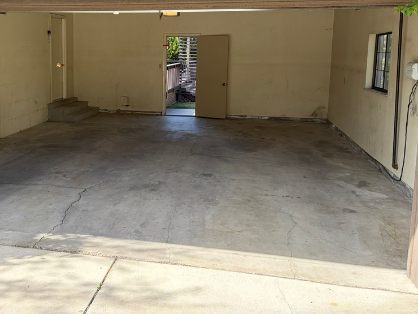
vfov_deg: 39.1
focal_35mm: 36
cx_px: 147
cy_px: 98
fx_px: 435
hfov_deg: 50.6
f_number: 1.6
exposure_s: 1/543
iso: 64
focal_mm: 5.96
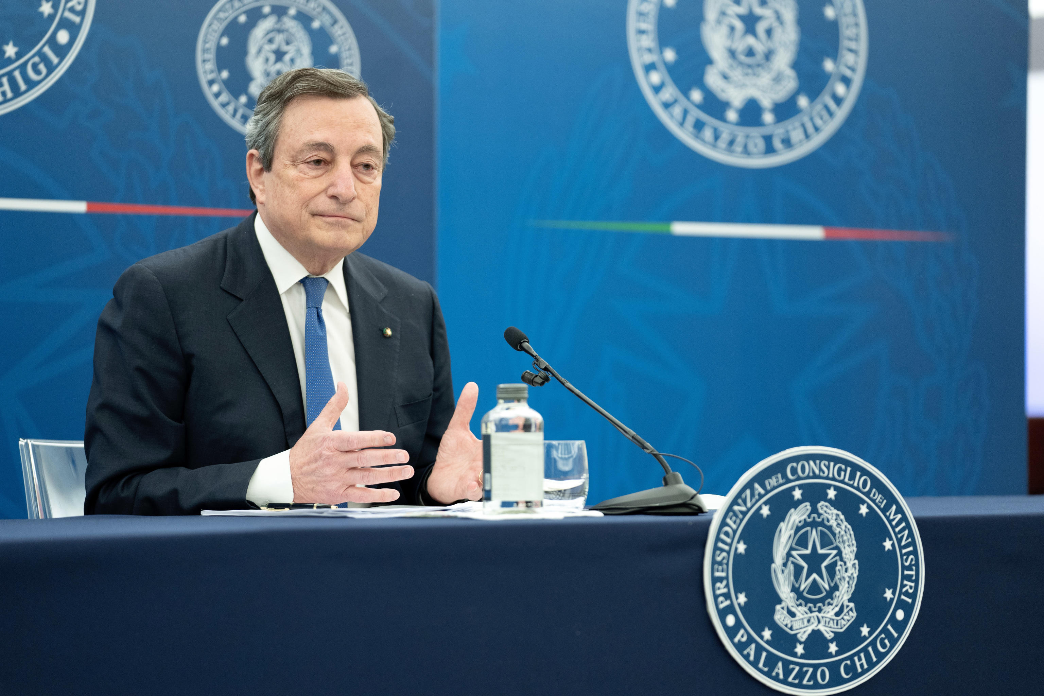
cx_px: 522
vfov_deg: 9.7
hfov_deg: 14.4
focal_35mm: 142
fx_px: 4118
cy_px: 348
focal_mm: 142
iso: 1600
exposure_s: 1/250
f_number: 2.8
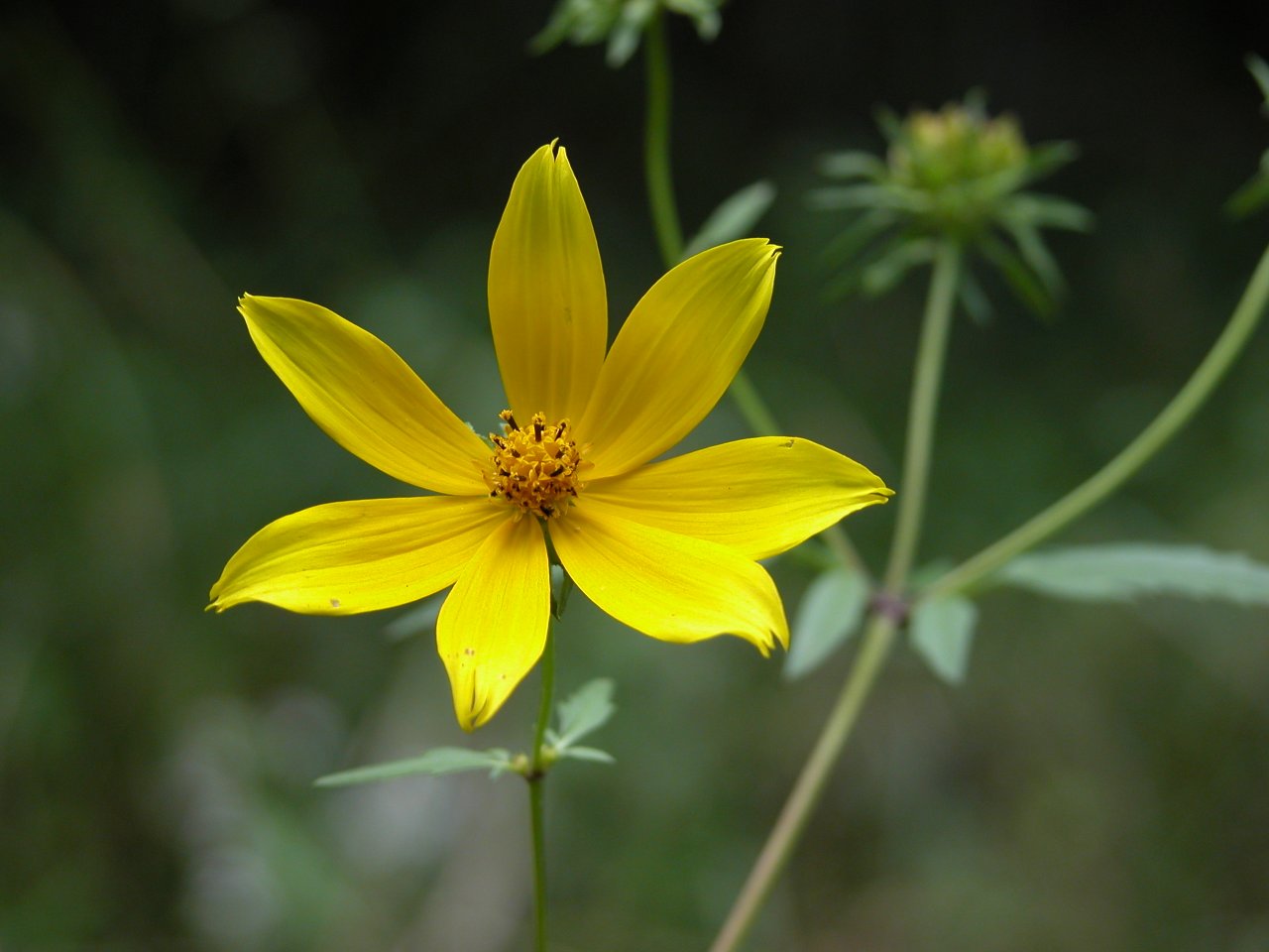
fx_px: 5426
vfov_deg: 10.0
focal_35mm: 148
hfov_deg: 13.3
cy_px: 476
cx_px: 634
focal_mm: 37.7
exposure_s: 1/54.1
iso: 100
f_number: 3.9
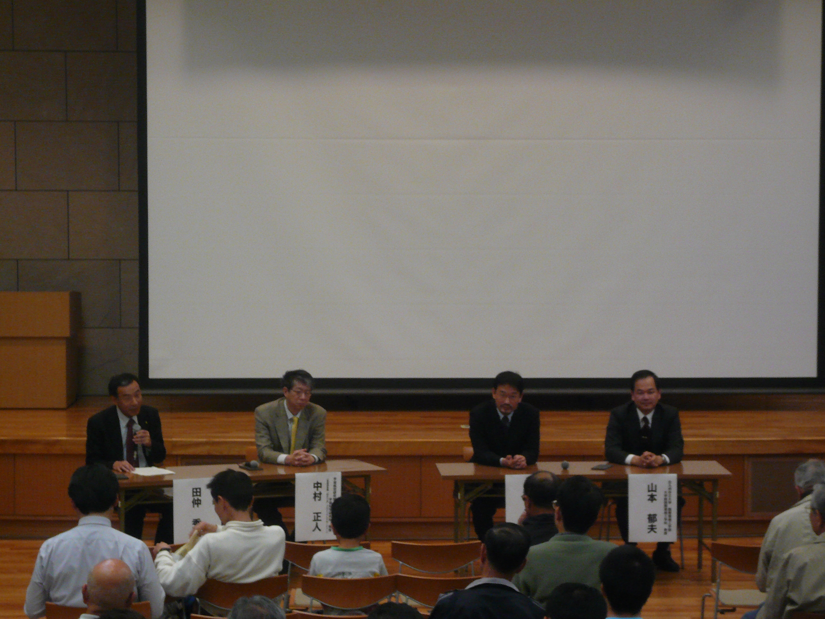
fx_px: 2431
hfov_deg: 19.3
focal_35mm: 102
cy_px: 310
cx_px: 412
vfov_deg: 14.5
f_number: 5.6
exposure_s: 1/15
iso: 200
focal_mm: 16.8
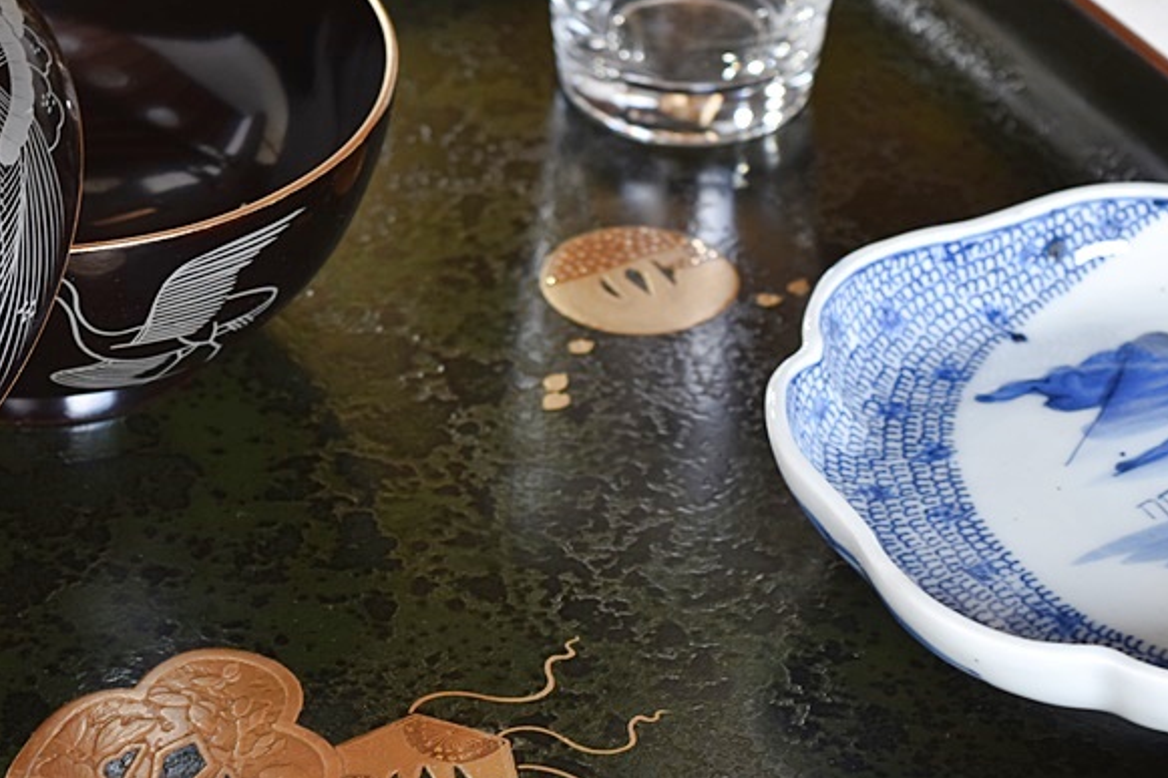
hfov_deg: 16.0
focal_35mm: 128
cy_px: 531
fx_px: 4144
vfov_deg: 10.7
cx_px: 324
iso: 200
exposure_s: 1/2.5
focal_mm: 55
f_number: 5.6
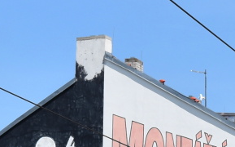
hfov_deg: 7.4
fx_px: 1817
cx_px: 236
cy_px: 287
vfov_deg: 4.6
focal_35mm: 284
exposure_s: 1/400
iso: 200
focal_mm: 36
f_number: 10
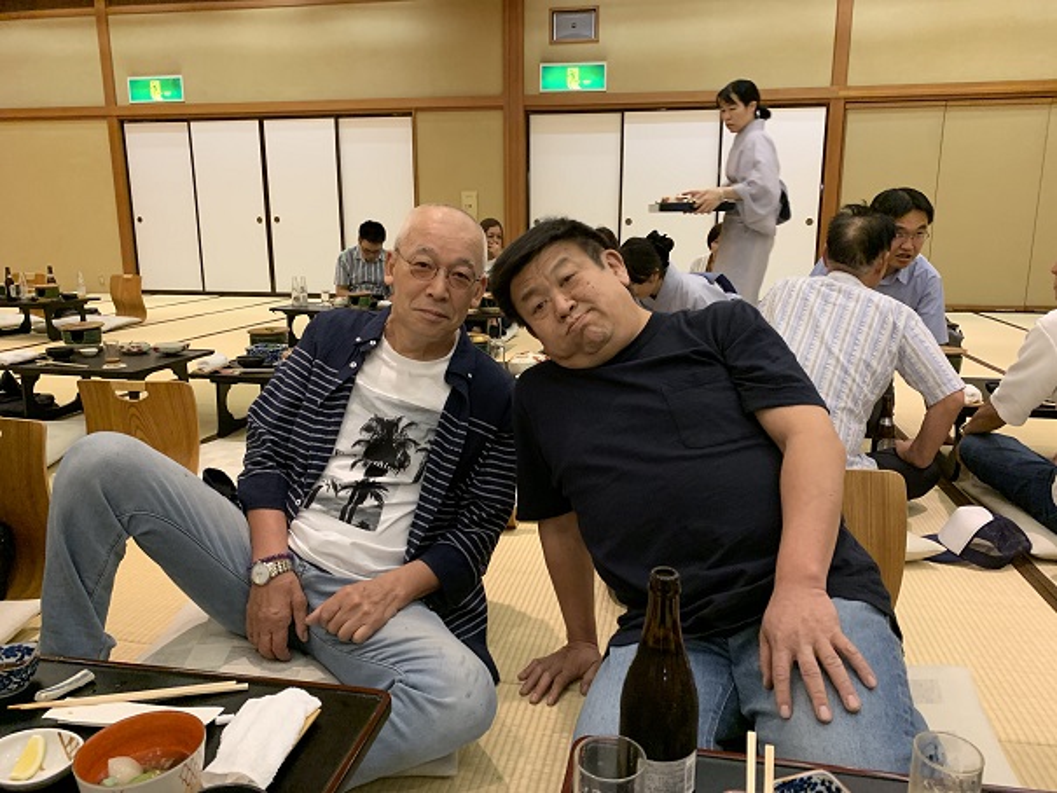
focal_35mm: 26
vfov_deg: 53.1
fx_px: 794
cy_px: 396
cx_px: 528
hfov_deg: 67.3
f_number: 1.8
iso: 400
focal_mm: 4.25
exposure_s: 1/60
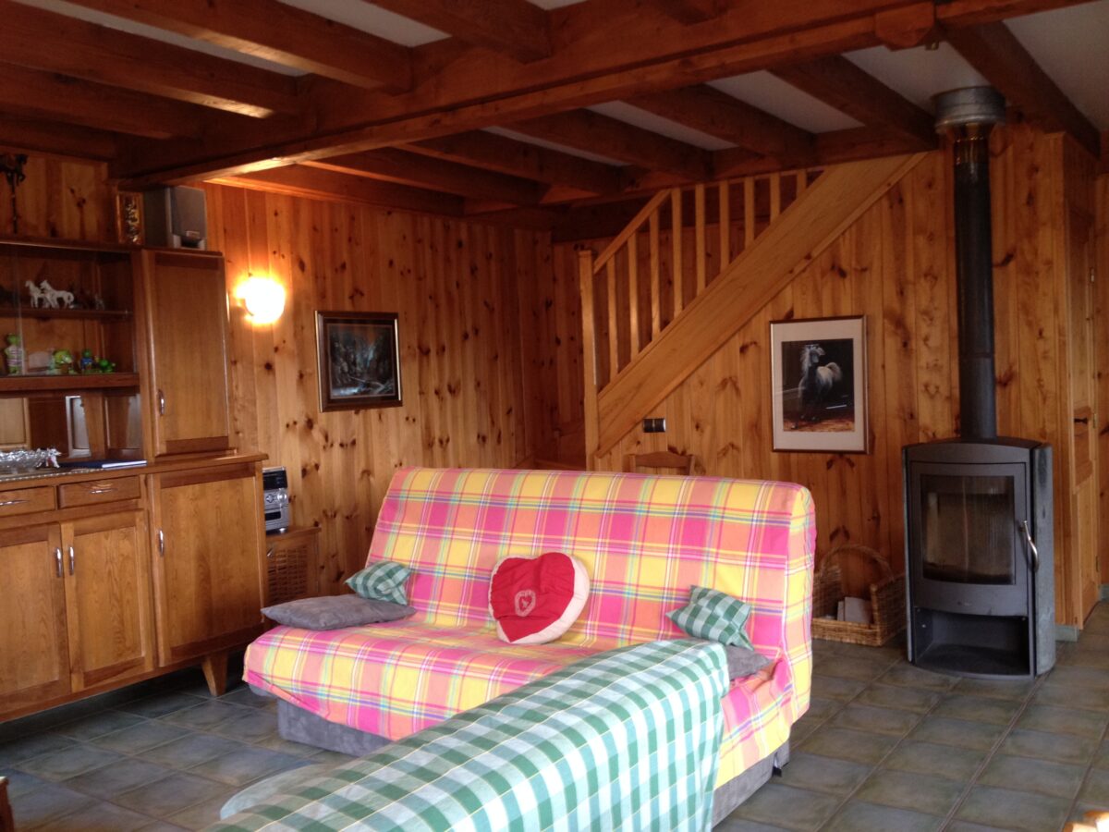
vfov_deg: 40.7
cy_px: 416
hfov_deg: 52.6
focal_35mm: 35
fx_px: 1121
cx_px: 554
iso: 100
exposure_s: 1/20
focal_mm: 4.28
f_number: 2.4
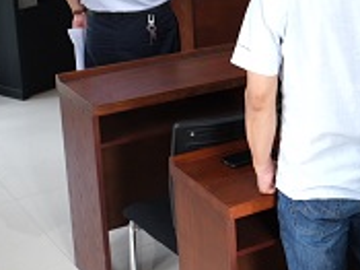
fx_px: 925
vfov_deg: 16.2
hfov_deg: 19.9
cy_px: 0
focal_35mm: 89
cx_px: 492
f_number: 2.8
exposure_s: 1/28
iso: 80
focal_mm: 18
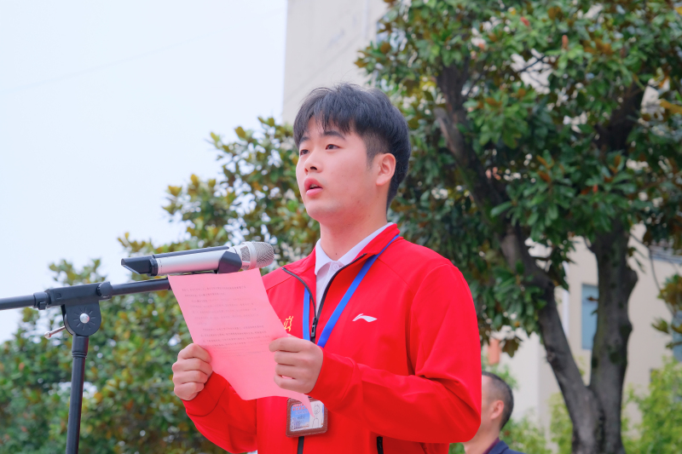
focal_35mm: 88
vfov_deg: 15.5
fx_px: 1667
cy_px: 227
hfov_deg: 23.1
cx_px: 341
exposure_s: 1/140
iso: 640
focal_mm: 58.6
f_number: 5.6
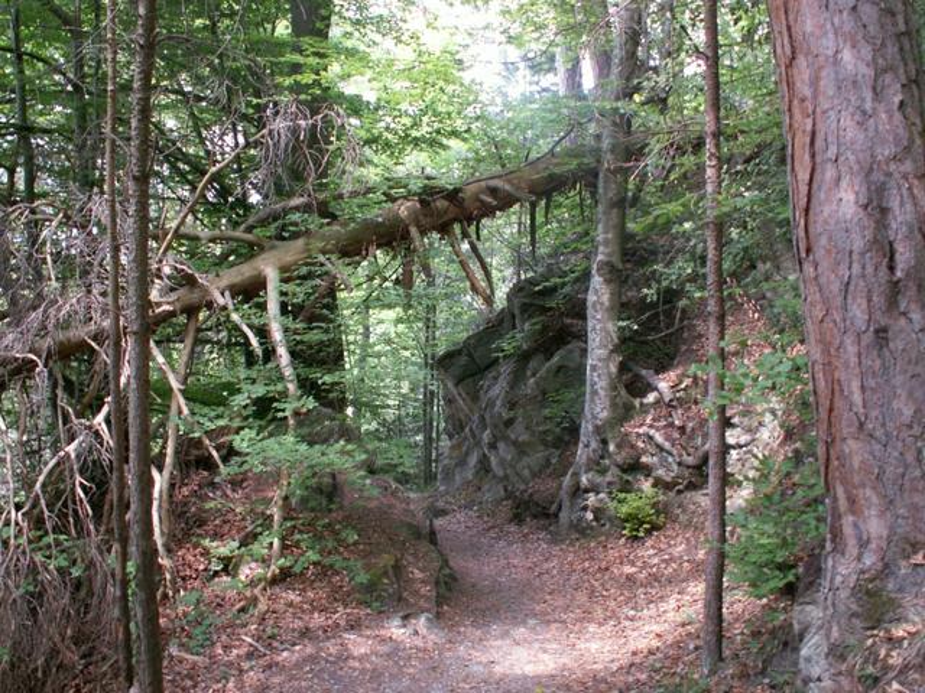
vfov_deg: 40.7
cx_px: 462
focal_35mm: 35
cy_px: 346
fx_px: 935
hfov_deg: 52.6
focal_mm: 5.86
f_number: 2.8
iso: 80
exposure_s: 1/40
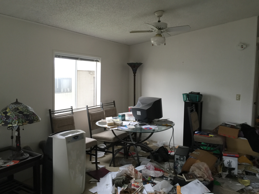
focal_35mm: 29
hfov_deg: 61.7
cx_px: 130
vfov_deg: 48.2
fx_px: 217
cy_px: 97
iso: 40
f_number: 2.2
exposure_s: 1/60
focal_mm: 4.15
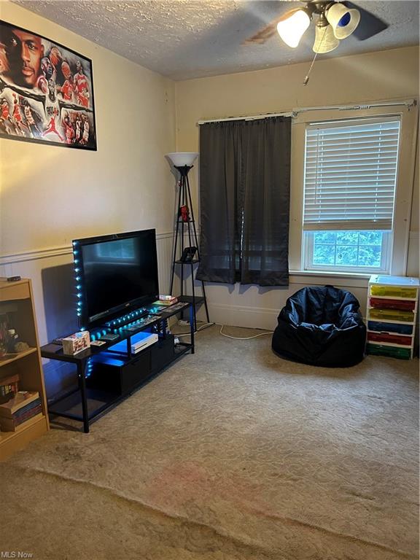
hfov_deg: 53.1
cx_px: 210
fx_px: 421
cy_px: 280
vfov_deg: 67.3
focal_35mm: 26
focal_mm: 5.7
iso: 500
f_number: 1.5
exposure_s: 1/60
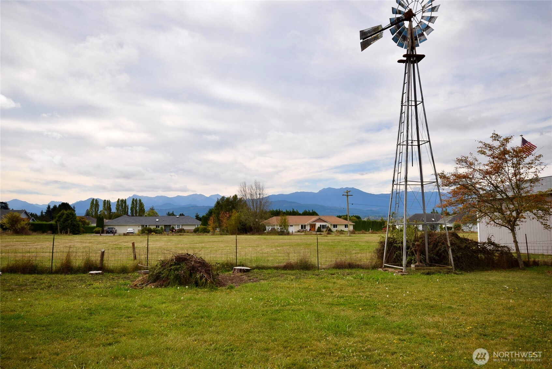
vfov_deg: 43.7
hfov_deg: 61.9
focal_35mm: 30
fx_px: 460
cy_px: 184
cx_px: 276
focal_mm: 20
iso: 100
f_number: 9
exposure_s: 1/200
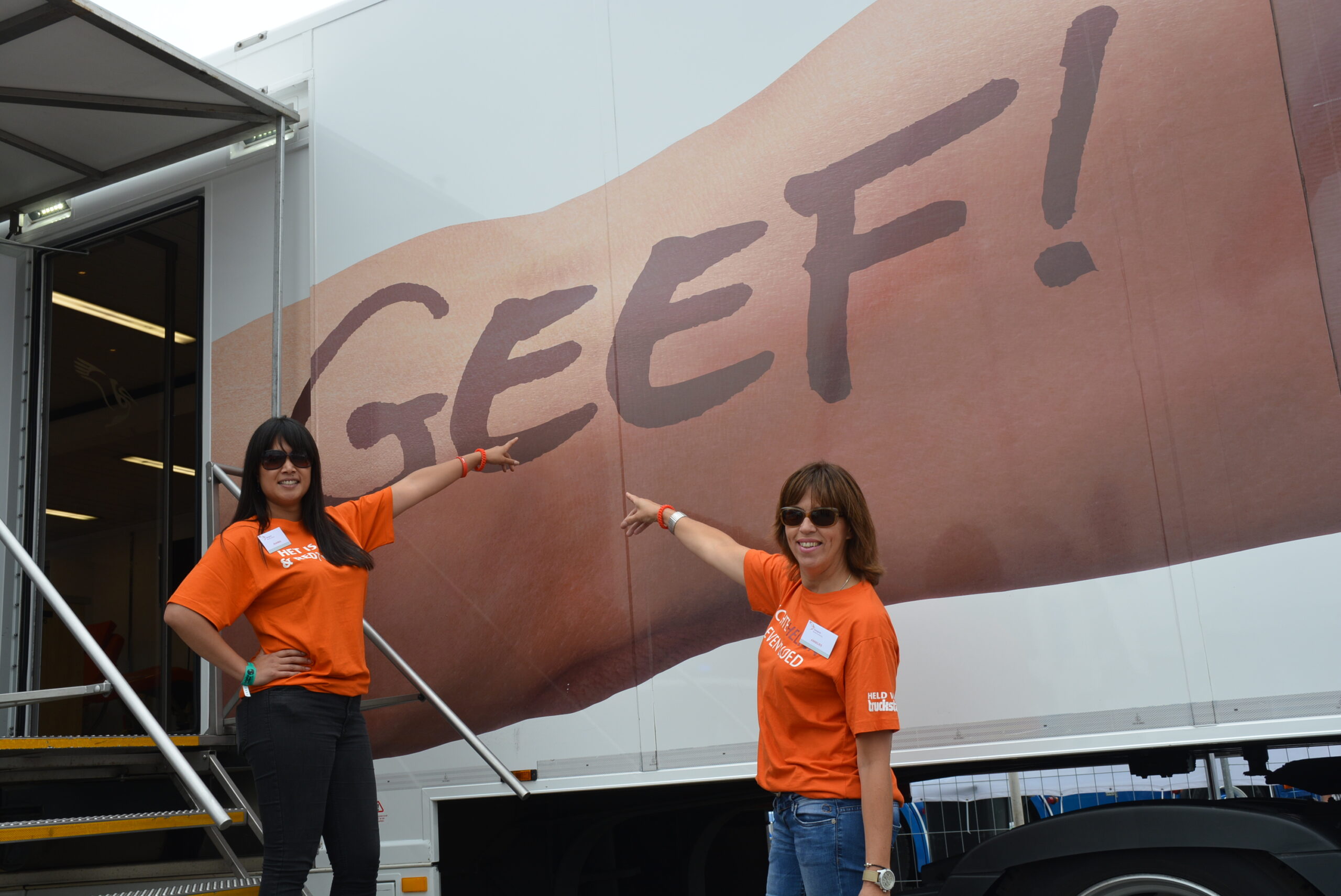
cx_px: 670
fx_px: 1454
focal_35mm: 39
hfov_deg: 49.5
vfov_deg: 34.3
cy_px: 448
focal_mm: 26
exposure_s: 1/250
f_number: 8
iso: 200
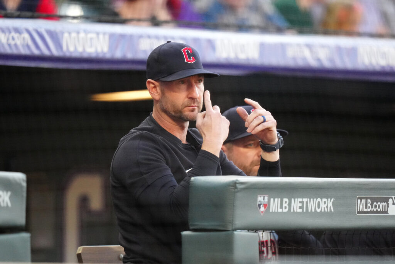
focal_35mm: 600
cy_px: 132
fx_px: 6584
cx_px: 198
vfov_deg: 2.3
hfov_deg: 3.4
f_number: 2.8
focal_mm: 400
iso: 6400
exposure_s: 1/5000
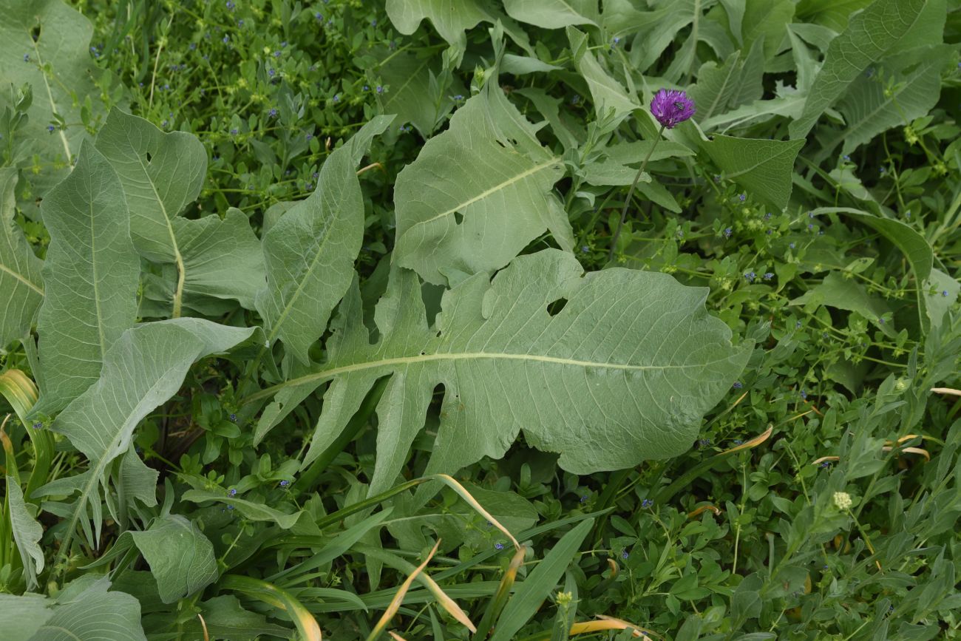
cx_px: 480
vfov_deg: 42.3
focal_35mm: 31
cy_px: 320
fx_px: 828
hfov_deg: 60.3
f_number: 9
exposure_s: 1/200
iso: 125
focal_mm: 31
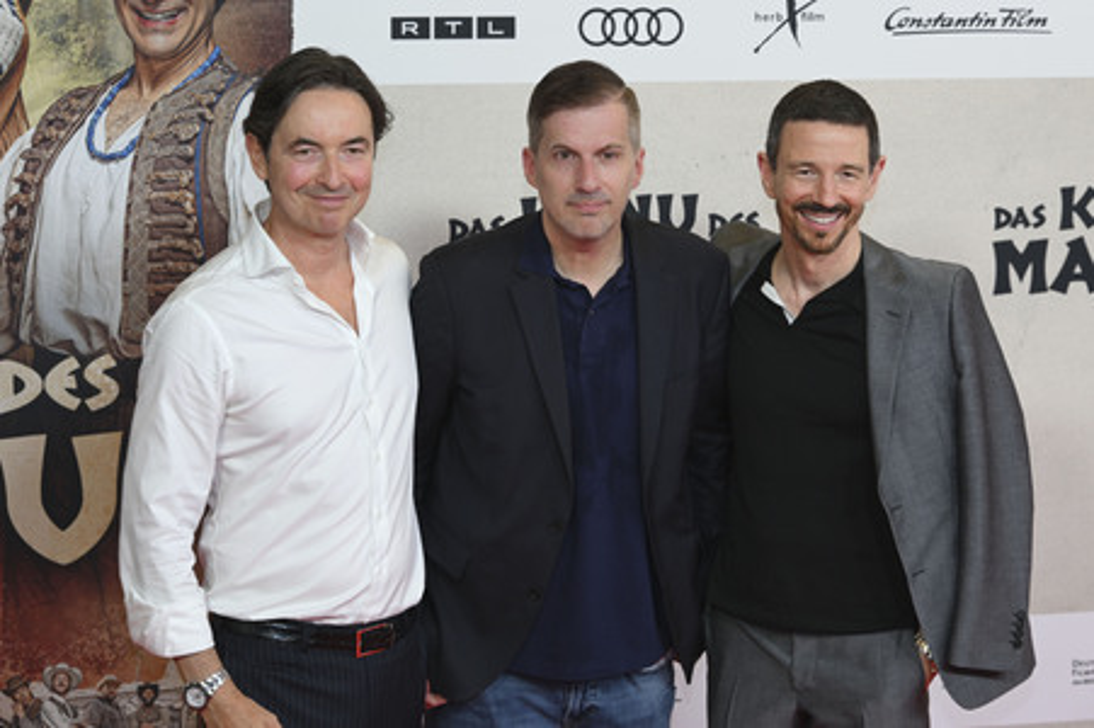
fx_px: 2277
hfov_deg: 27.0
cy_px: 364
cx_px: 547
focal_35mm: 75
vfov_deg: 18.2
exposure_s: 1/160
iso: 800
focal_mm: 75
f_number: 5.6
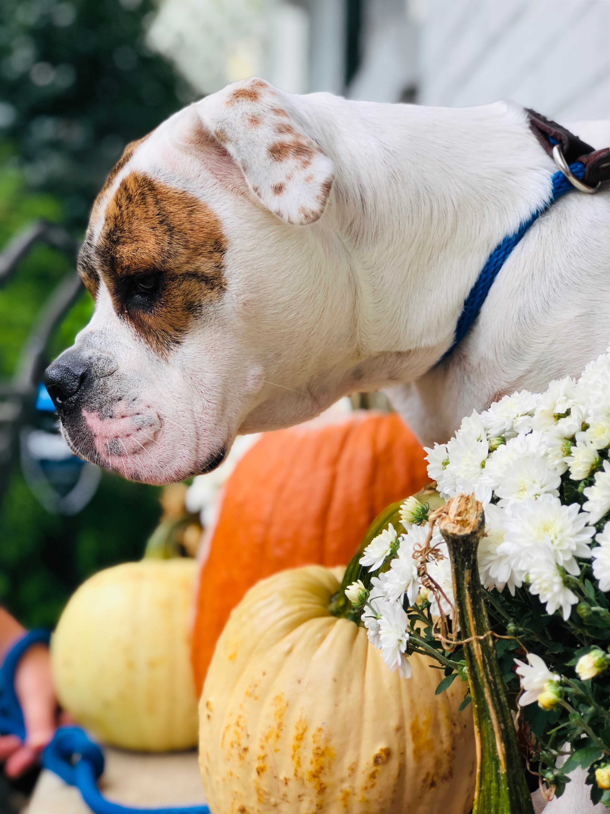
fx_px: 1339
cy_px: 407
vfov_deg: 33.8
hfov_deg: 25.7
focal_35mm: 57
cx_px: 305
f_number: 2.8
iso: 32
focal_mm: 6.6
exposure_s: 1/120
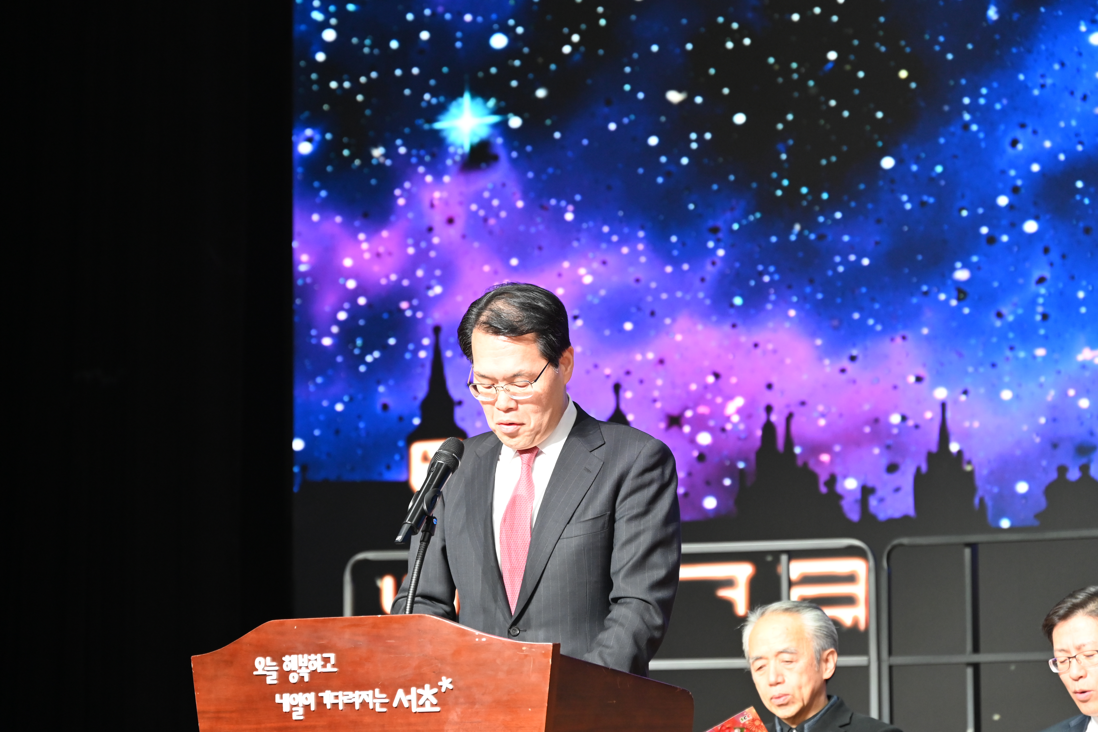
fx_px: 3811
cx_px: 549
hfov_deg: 16.4
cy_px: 366
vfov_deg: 11.0
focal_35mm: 125
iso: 3200
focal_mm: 125
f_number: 6.3
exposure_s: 1/60
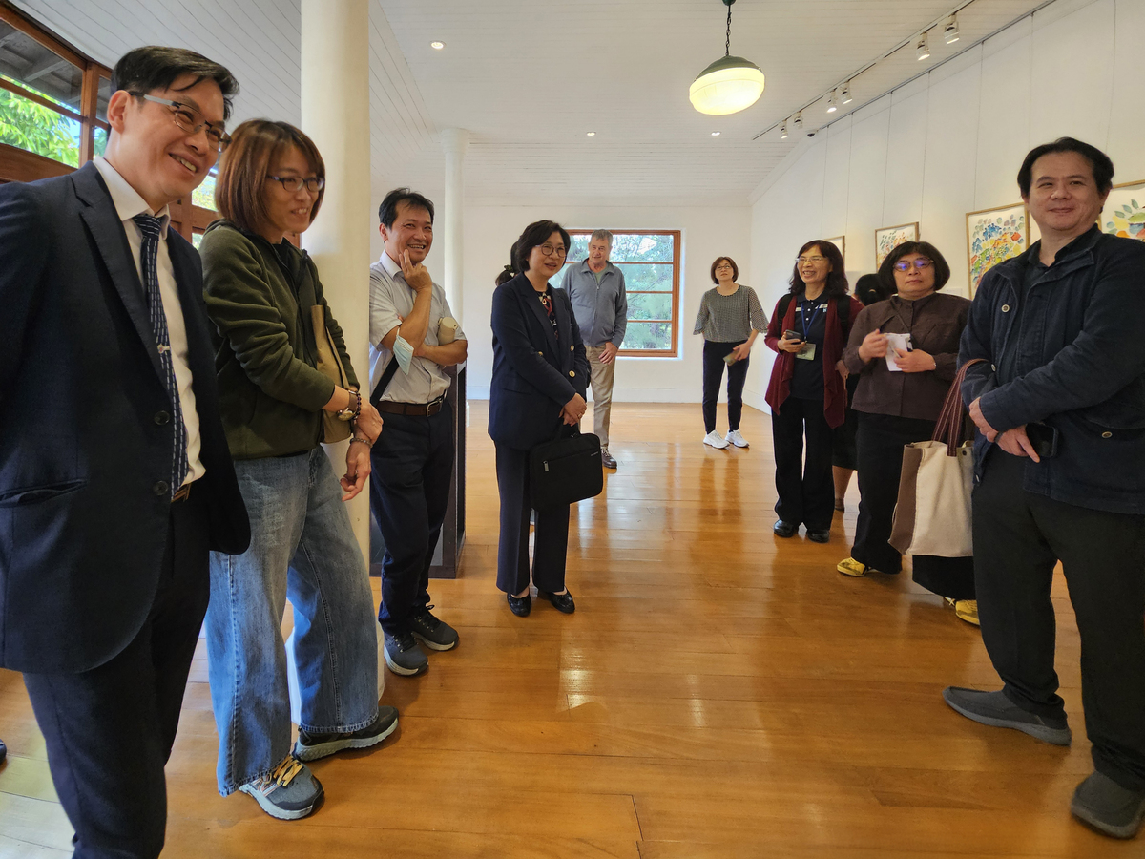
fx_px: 430
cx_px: 572
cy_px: 430
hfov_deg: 106.2
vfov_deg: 89.9
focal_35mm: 13
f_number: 2.2
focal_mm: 2.2
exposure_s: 1/60
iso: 160
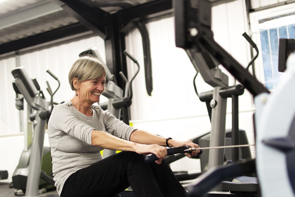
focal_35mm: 52
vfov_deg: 25.7
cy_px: 98
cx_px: 148
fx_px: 430
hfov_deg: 37.9
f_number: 1.8
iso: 400
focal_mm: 35
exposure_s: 1/125
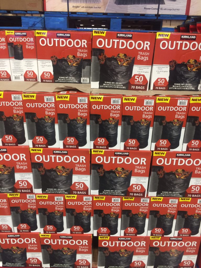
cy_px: 134
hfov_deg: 48.2
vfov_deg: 61.7
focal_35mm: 29
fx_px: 225
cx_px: 100
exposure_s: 1/33
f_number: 2.2
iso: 100
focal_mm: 4.15
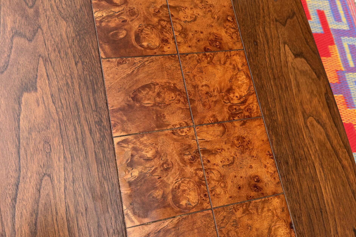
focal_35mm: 34
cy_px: 105
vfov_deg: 38.8
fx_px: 336
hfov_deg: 55.8
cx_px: 178
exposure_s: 1/121
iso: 64
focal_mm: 6.76
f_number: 1.78
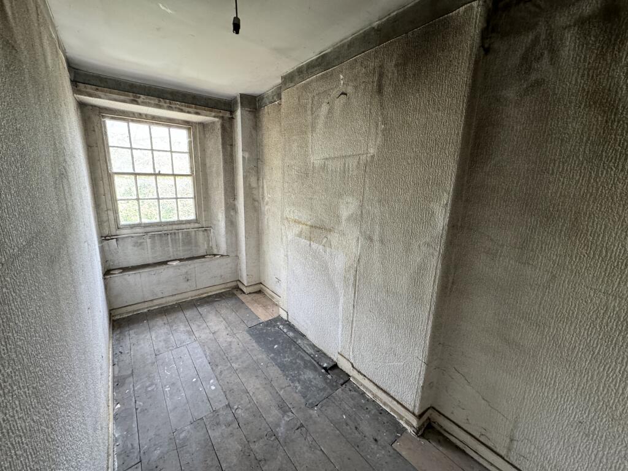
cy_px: 236
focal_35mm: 14
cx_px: 314
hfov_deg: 102.1
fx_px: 254
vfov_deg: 85.7
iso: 320
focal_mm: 2.22
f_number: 2.2
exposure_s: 1/67
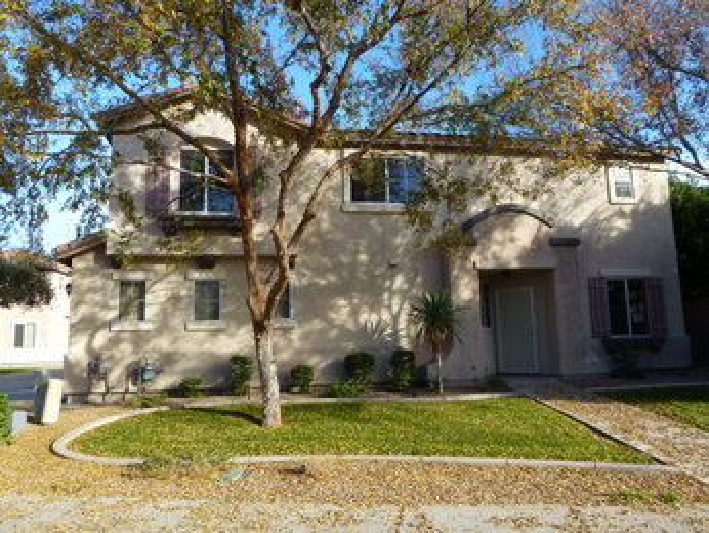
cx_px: 354
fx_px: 492
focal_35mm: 24
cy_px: 266
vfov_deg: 56.9
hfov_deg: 71.6
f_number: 4
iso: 100
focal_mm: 4.3
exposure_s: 1/200
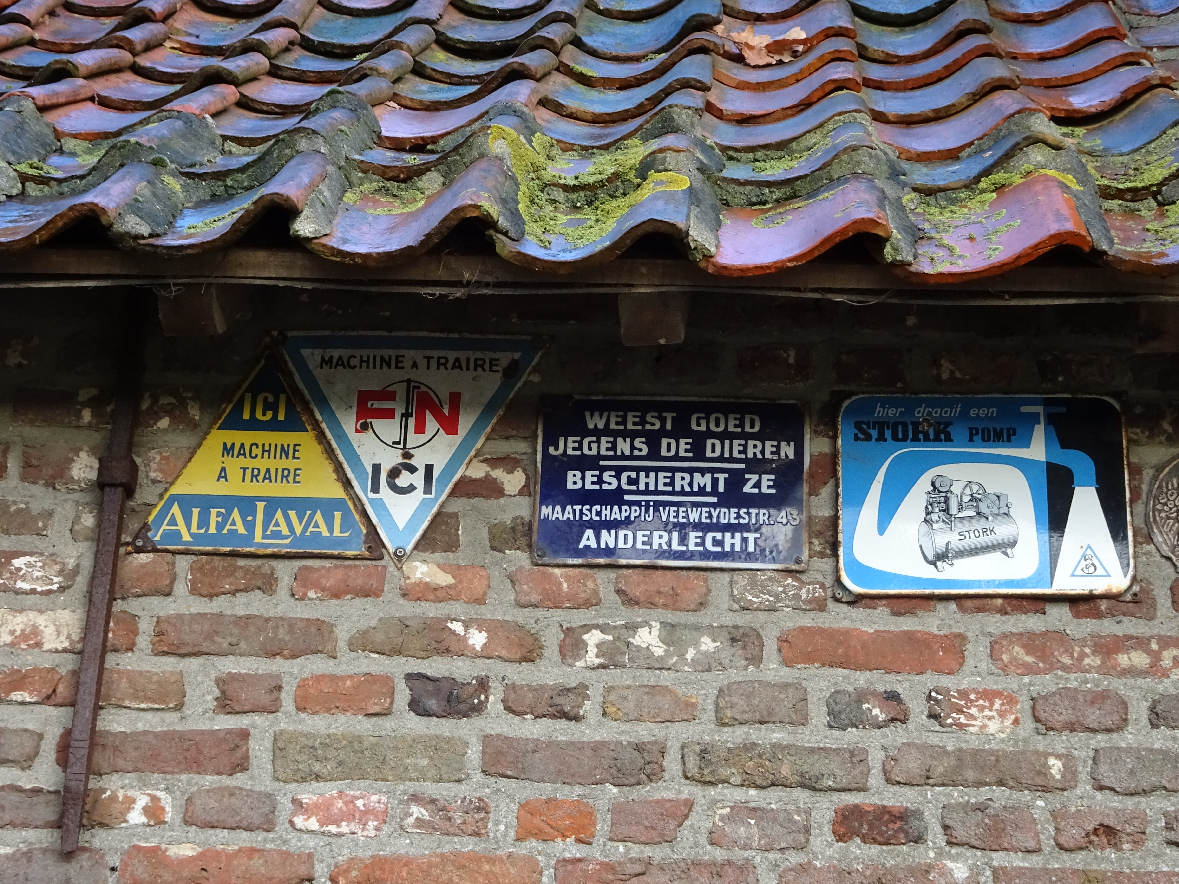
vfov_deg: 18.4
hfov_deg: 24.4
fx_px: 2725
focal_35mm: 80
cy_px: 442
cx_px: 590
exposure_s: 1/80
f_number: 5
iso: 250
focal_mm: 13.69
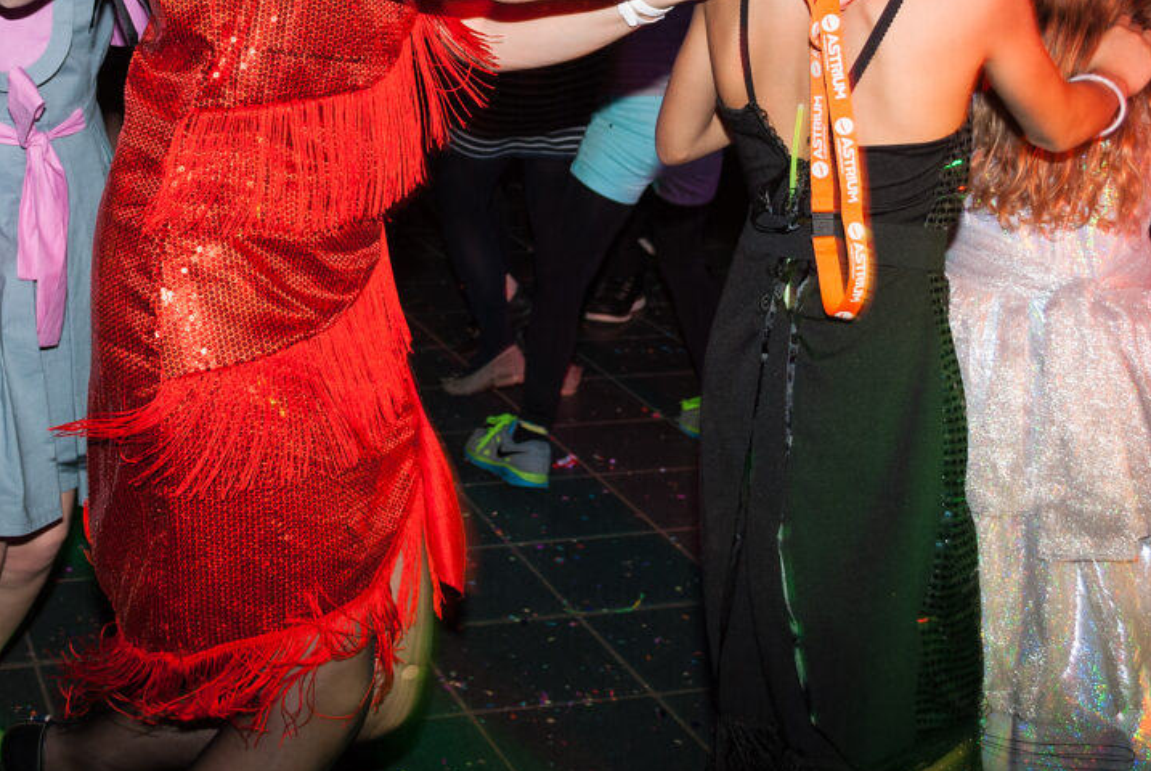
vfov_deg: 20.1
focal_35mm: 66
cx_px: 379
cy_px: 19
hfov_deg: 30.2
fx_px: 2113
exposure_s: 1/60
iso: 100
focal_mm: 22
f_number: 4
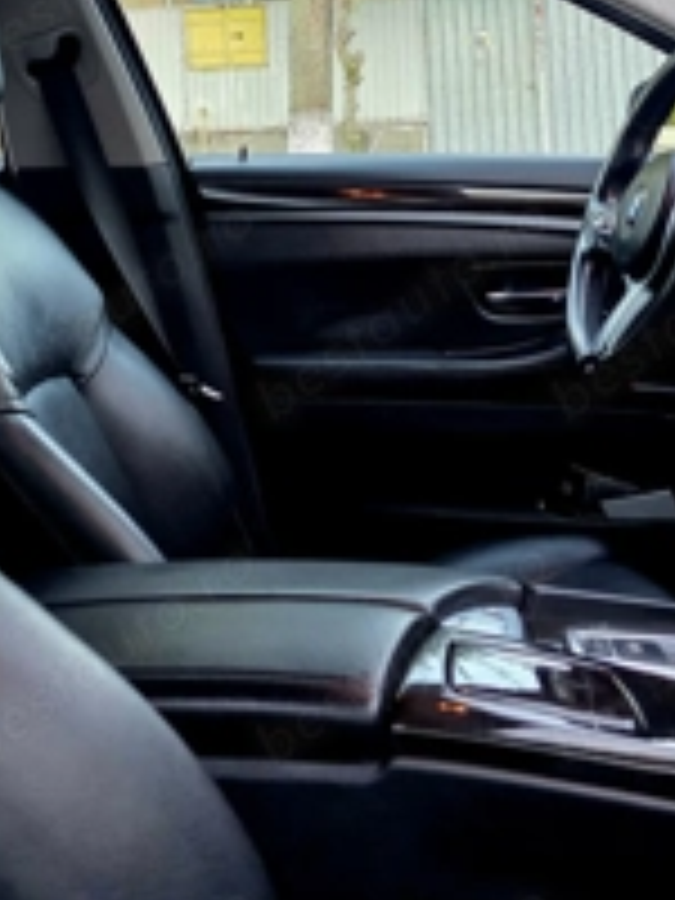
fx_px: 1196
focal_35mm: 46
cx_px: 284
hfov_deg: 31.5
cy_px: 45
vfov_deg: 37.7
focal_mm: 6.3
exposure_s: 1/101
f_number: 1.7
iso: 400
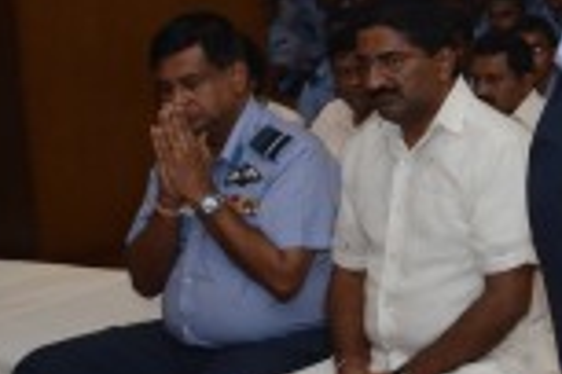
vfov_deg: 8.7
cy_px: 48
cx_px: 975
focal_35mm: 157
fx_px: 2451
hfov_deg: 12.1
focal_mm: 40
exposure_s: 1/125
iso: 1600
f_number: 5.6
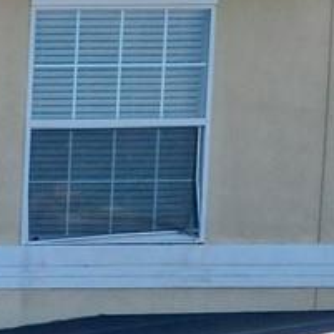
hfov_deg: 8.1
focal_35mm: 169
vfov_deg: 10.0
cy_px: 513
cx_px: -796
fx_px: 1845
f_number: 1.7
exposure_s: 1/2000
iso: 130
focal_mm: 6.72
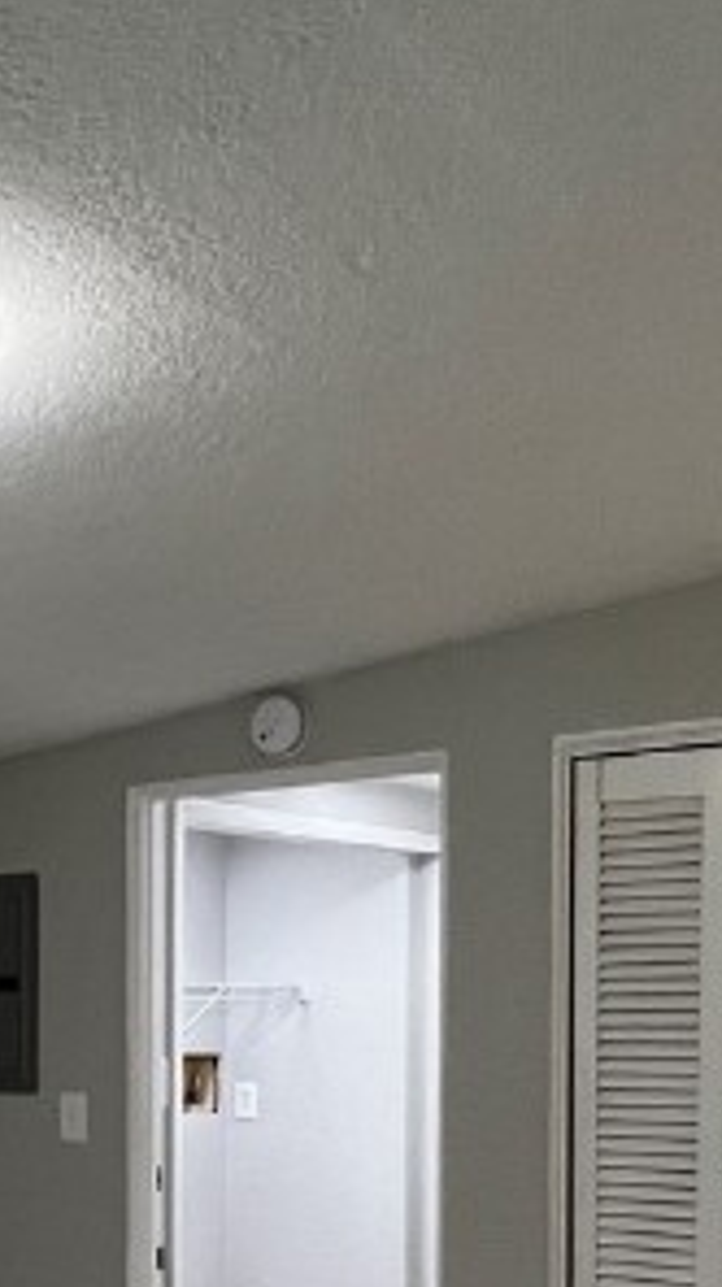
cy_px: 1087
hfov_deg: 22.9
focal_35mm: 49
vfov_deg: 39.9
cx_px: -78
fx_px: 1672
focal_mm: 1.57
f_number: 1.8
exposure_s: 1/120
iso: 200
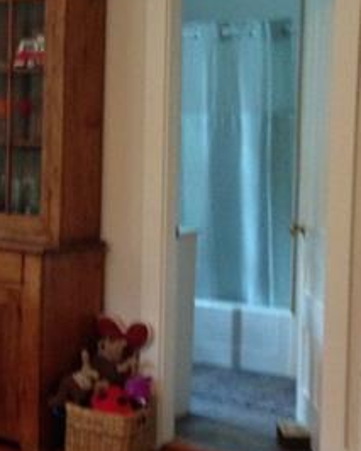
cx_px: -117
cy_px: 200
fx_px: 1241
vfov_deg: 20.6
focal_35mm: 93
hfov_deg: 15.7
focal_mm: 4.12
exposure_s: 1/20
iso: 250
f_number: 2.4
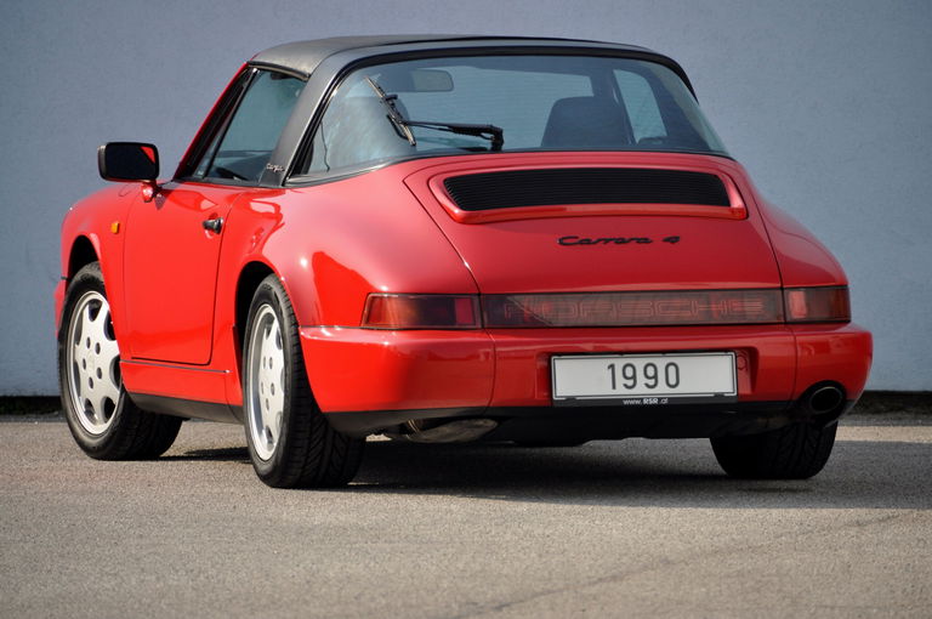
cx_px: 466
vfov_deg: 4.4
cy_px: 310
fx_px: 8145
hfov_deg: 6.5
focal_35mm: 315
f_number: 6.3
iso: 500
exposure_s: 1/500
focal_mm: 210
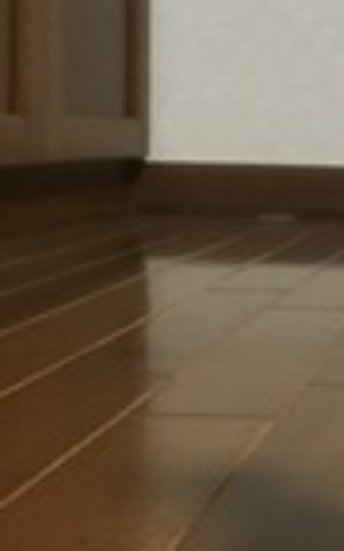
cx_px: 505
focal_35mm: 77
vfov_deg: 26.7
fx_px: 1155
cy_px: 199
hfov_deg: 15.7
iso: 200
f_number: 2.2
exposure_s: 1/20
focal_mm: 4.15
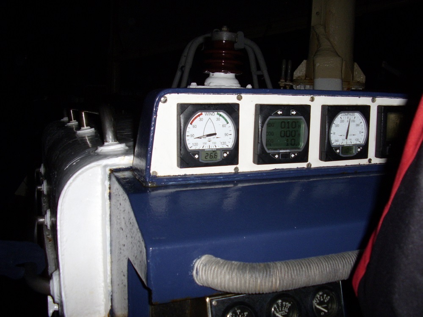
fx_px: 367
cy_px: 158
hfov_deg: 60.0
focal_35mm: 30
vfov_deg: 46.8
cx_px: 212
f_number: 2.9
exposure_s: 1/30
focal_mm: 5.8
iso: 141
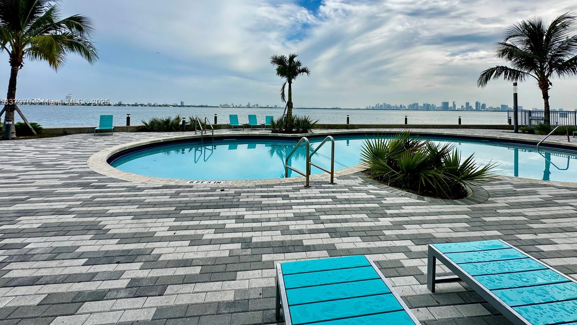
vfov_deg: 64.9
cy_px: 103
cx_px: 291
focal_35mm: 16
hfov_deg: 99.4
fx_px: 245
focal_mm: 2.22
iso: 40
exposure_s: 1/454
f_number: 2.2
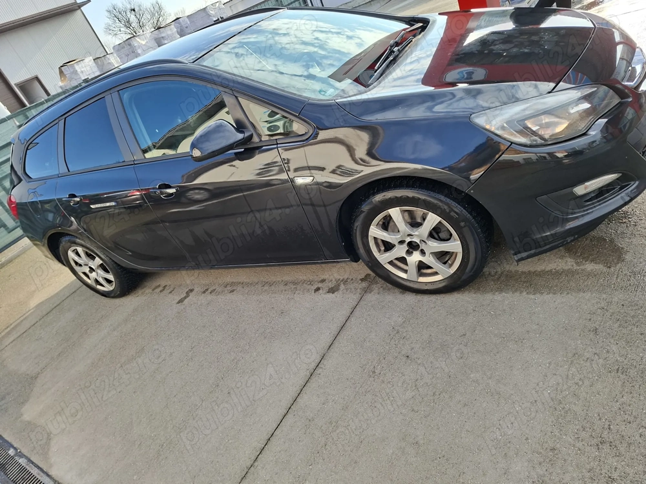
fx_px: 429
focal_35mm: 23
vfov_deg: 58.9
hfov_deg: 73.9
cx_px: 323
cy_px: 242
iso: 50
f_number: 1.8
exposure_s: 1/478
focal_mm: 5.54
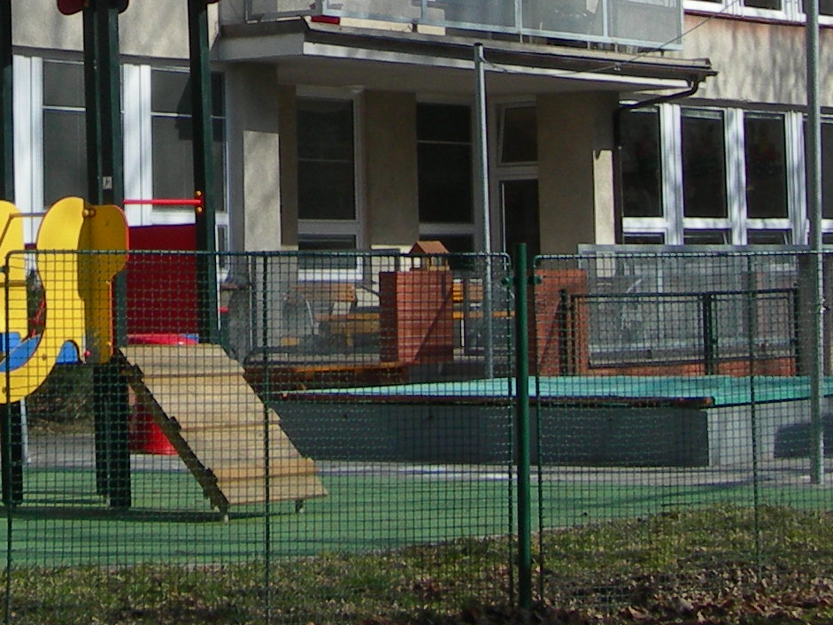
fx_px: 2984
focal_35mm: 124
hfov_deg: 15.6
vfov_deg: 11.6
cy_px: -204
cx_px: 36
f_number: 4.8
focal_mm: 7.8
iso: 50
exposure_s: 1/539
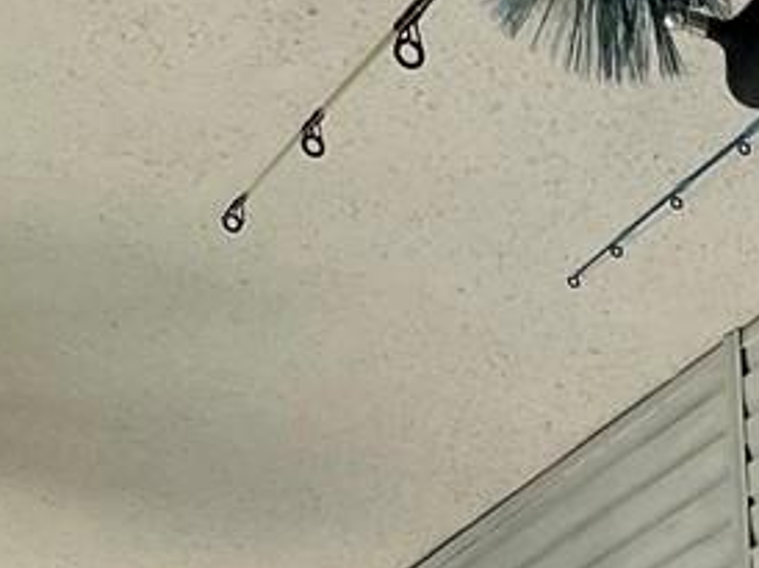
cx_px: 1917
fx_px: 3330
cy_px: 1618
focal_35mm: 152
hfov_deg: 10.8
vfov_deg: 8.4
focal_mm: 5.1
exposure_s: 1/1252
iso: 32
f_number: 1.6
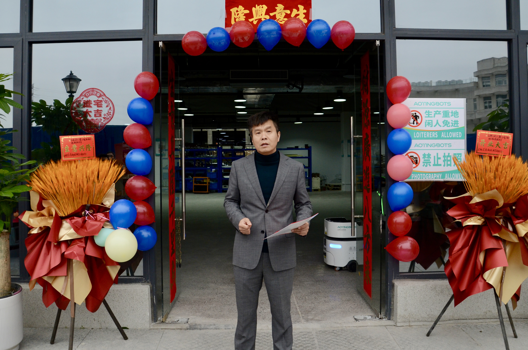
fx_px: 395
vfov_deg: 47.7
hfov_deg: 67.5
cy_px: 175
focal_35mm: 27
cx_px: 264
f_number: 5.6
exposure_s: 1/500
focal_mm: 18
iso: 800
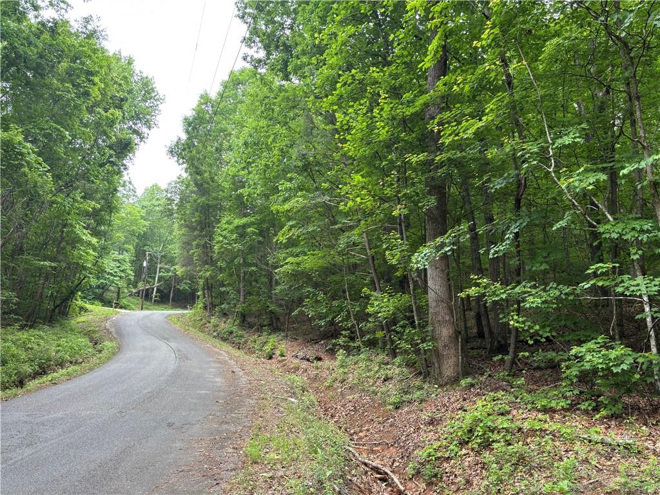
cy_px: 248
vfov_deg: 53.1
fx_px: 496
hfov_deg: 67.3
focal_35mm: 26
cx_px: 330
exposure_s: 1/121
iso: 40
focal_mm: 5.96
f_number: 1.6
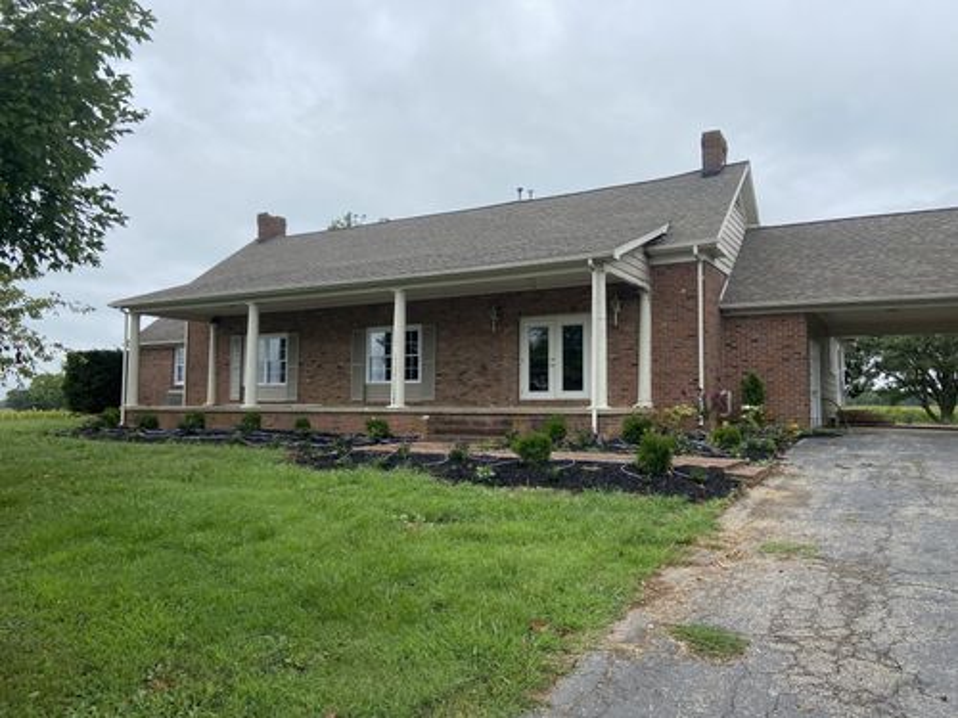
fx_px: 720
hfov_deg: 67.3
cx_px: 479
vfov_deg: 53.1
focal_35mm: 26
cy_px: 359
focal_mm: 4.25
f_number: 1.8
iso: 32
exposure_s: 1/1898
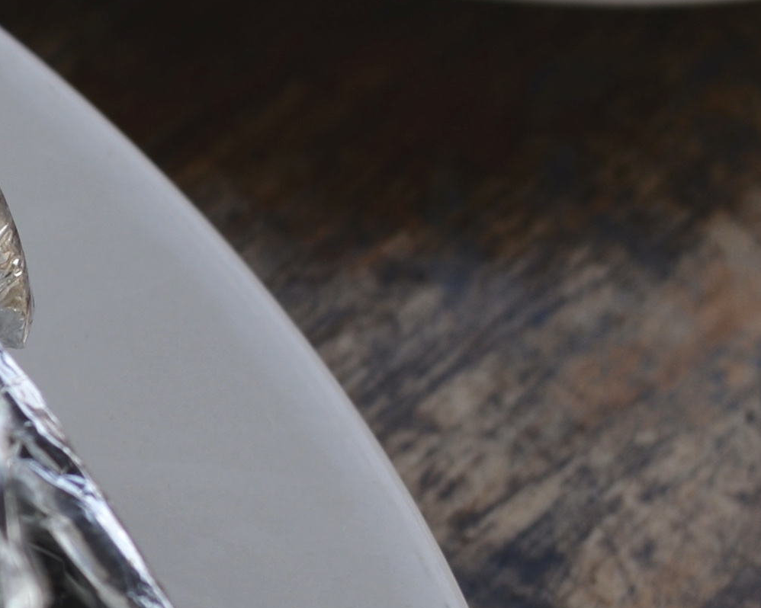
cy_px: 368
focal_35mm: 283
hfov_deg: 6.5
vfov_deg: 5.5
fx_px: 6373
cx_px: -978
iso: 100
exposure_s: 1/1000
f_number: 1.8
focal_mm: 50
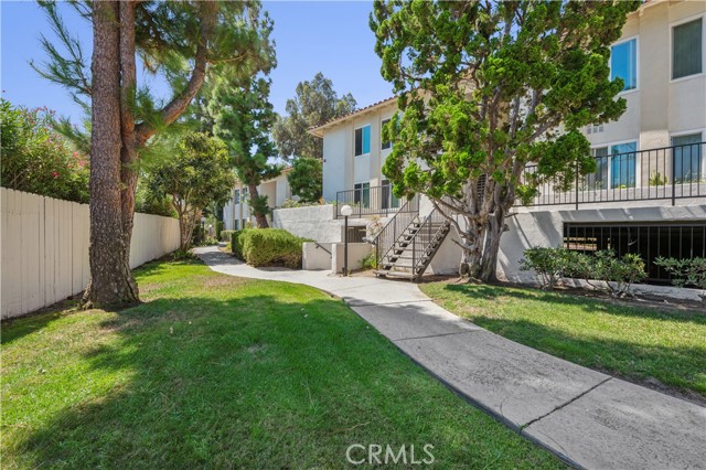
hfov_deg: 104.3
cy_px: 235
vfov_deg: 81.1
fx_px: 274
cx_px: 353
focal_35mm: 14
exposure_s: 1/80
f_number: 10
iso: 100
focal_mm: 14
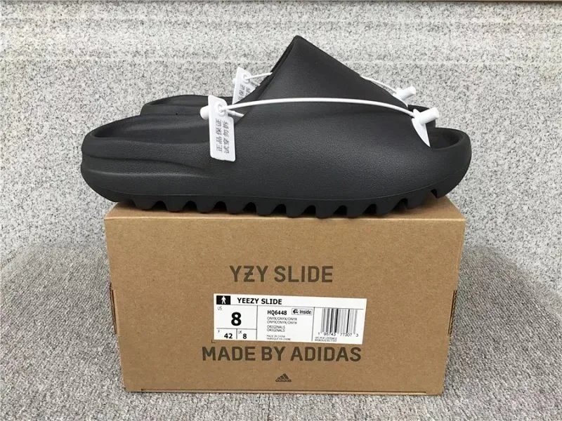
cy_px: 210
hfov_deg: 58.4
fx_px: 503
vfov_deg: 45.4
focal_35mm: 31
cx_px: 281
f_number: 2.4
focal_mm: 3.3
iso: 25
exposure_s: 1/112
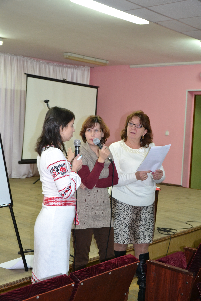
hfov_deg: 28.1
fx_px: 402
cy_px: 150
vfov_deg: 41.1
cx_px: 100
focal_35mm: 48
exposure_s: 1/60
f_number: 4.2
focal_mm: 32
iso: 2000
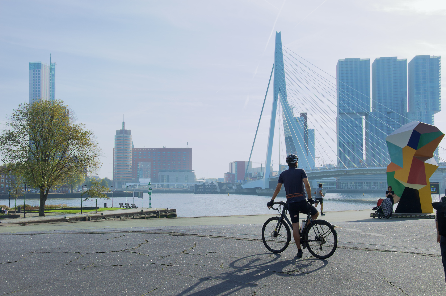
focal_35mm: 48
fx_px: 594
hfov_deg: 41.1
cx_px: 223
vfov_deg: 28.0
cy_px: 148
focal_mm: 32
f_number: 7.1
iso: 100
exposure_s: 1/250
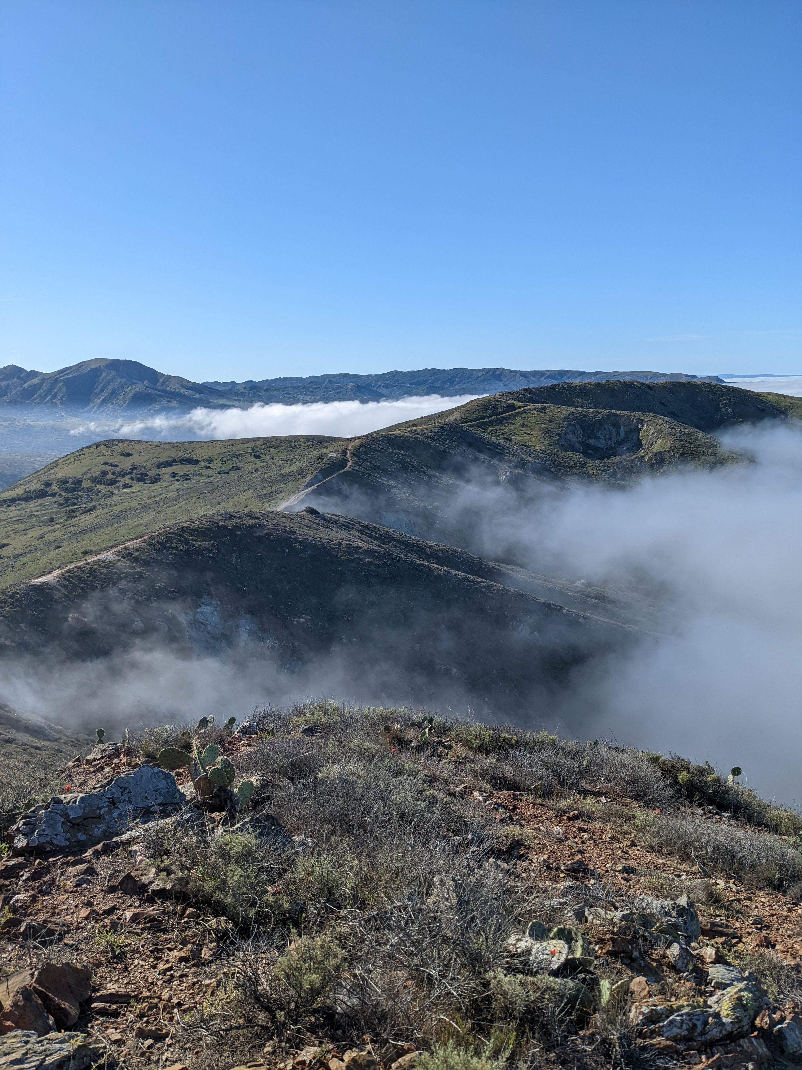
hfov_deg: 51.4
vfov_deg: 65.3
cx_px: 401
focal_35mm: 27
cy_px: 535
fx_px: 834
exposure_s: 1/5848
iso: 60
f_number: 1.73
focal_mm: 4.38
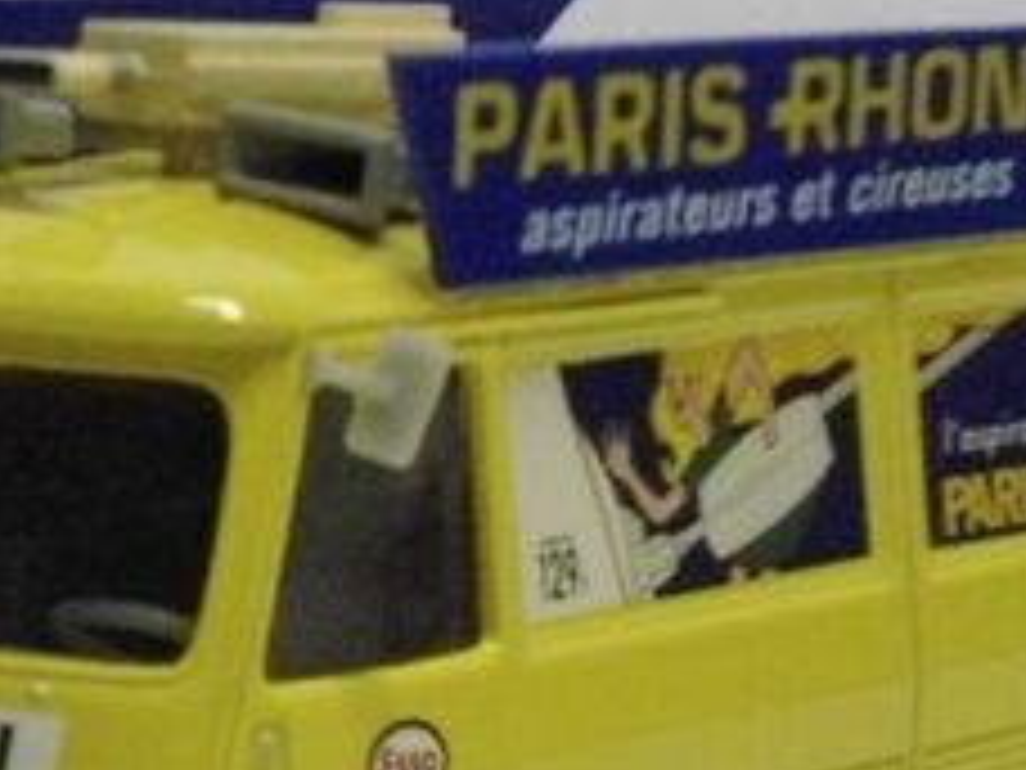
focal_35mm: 185
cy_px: 693
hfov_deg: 10.7
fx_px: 5483
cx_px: 270
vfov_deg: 8.0
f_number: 5.2
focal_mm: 15.7
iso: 1600
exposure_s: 1/60
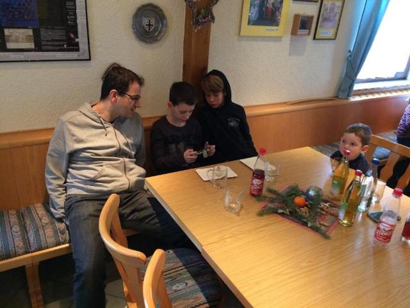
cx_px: 205
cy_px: 154
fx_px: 343
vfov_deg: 48.2
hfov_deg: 61.7
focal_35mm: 29
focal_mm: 4.15
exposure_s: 1/20
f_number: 2.2
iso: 320
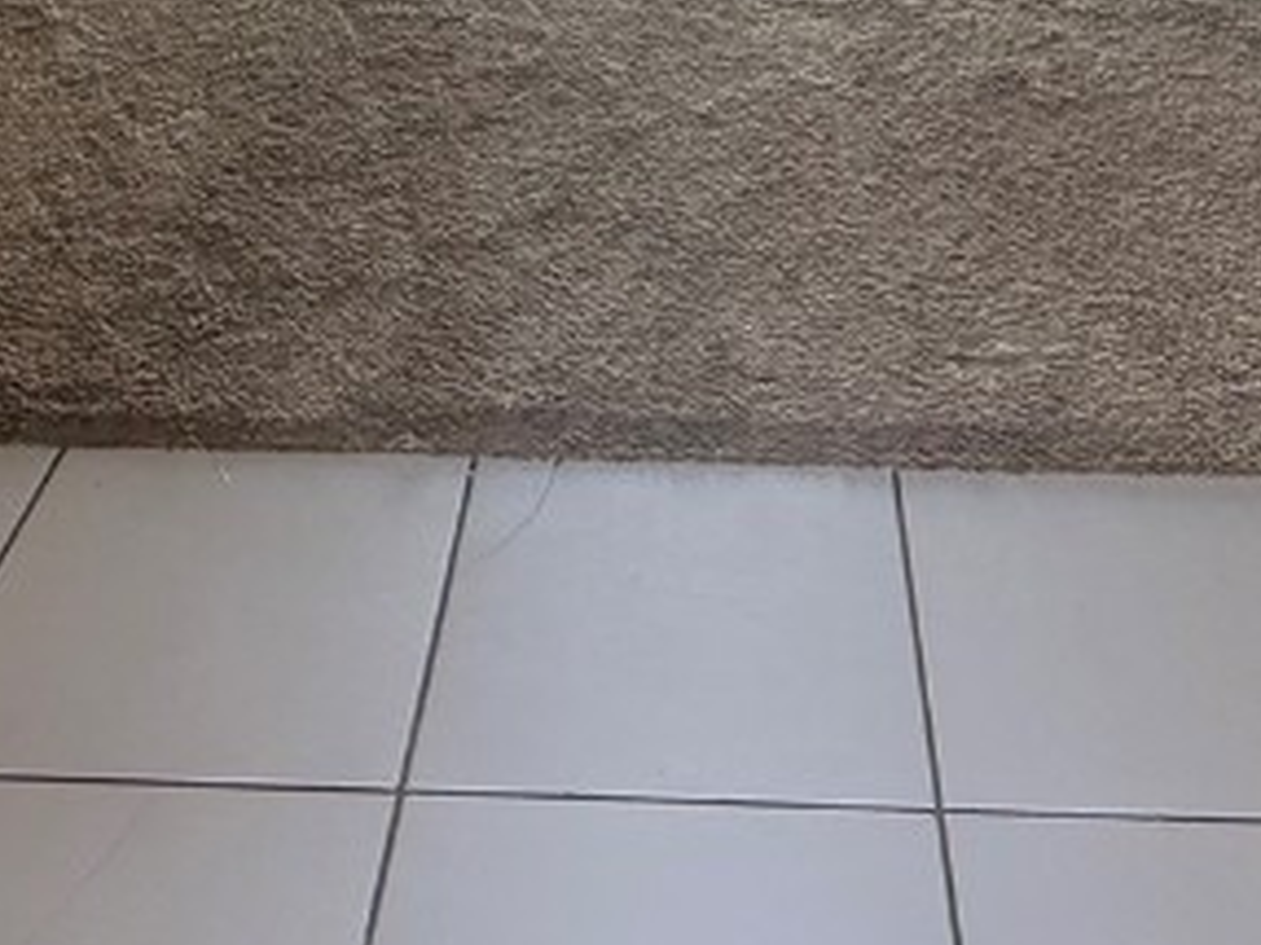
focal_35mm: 50
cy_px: -321
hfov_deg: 38.2
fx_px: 1821
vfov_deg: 24.8
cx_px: 663
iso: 160
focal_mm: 2.22
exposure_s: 1/99
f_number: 2.2
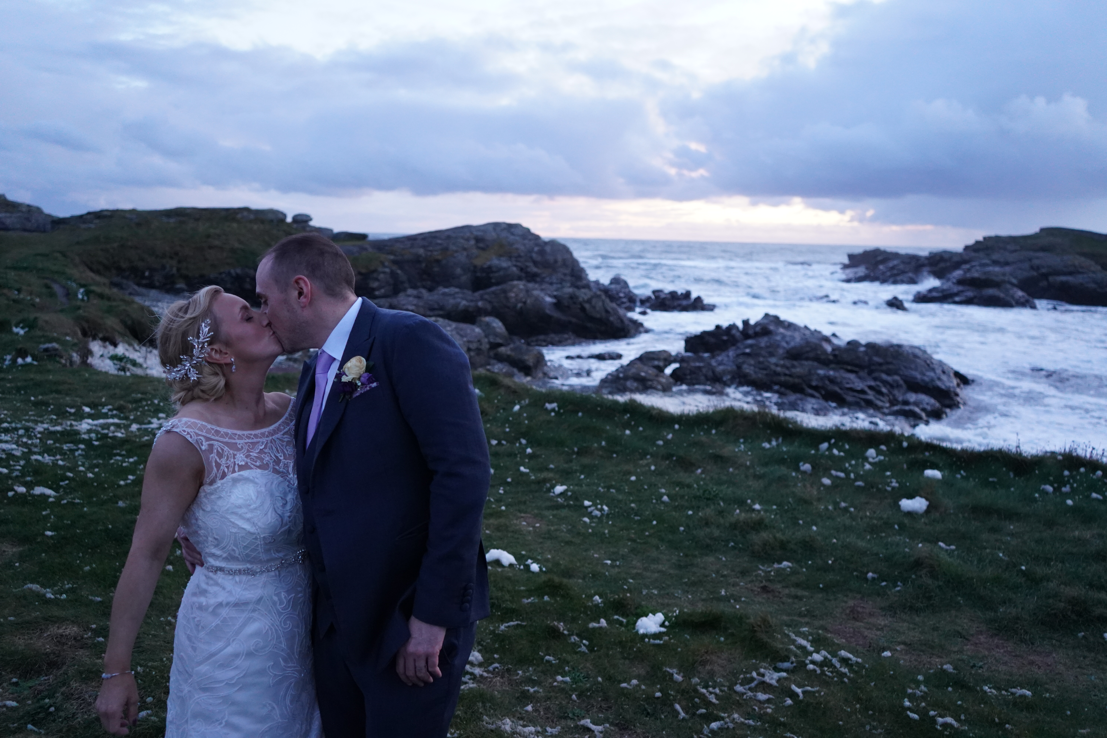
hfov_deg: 63.7
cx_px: 554
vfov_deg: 45.0
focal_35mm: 29
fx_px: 892
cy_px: 369
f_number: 3.5
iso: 5000
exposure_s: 1/160
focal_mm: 29
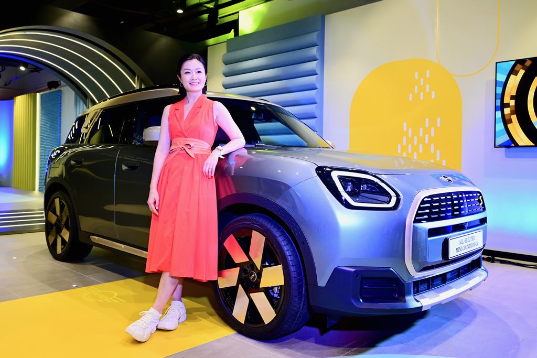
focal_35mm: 28
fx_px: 418
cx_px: 268
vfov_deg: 46.4
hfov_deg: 65.5
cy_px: 179
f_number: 5.6
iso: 1250
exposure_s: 1/100
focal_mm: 28
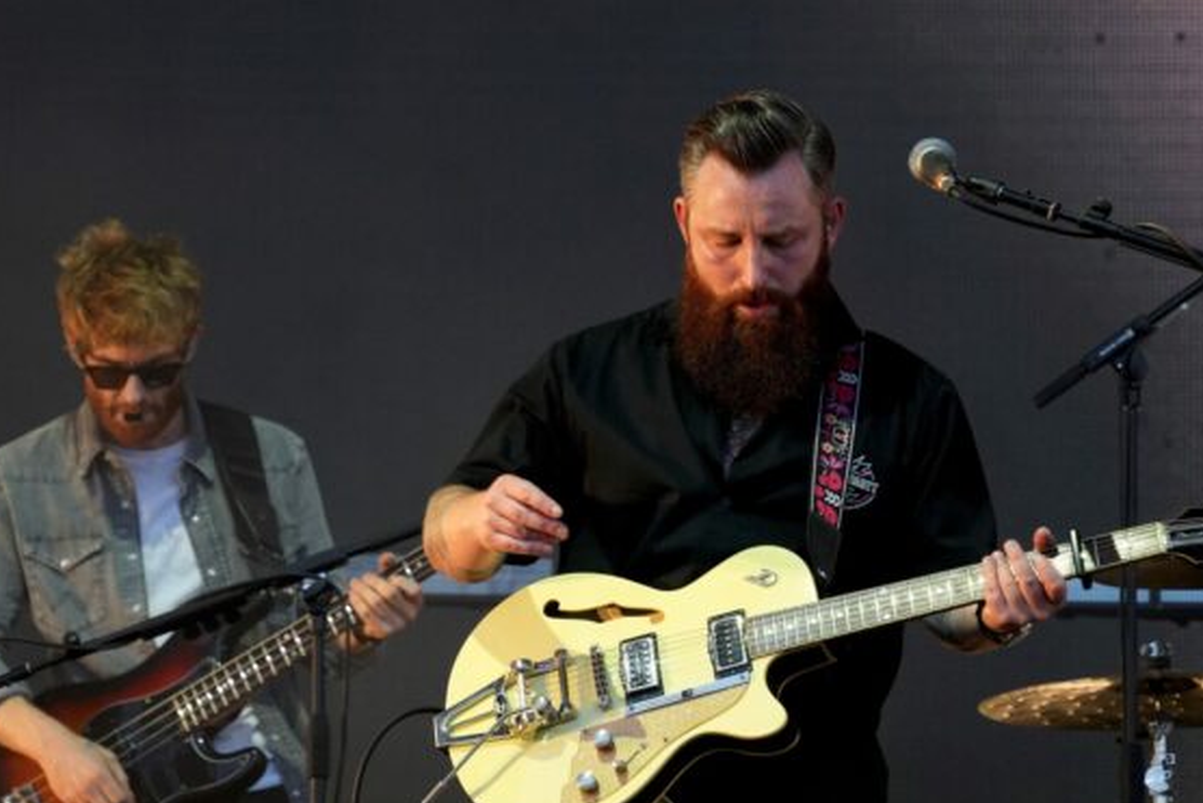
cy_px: 552
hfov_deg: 8.2
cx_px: 526
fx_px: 8379
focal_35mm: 251
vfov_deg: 5.5
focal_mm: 121
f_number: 5.6
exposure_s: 1/200
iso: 1600
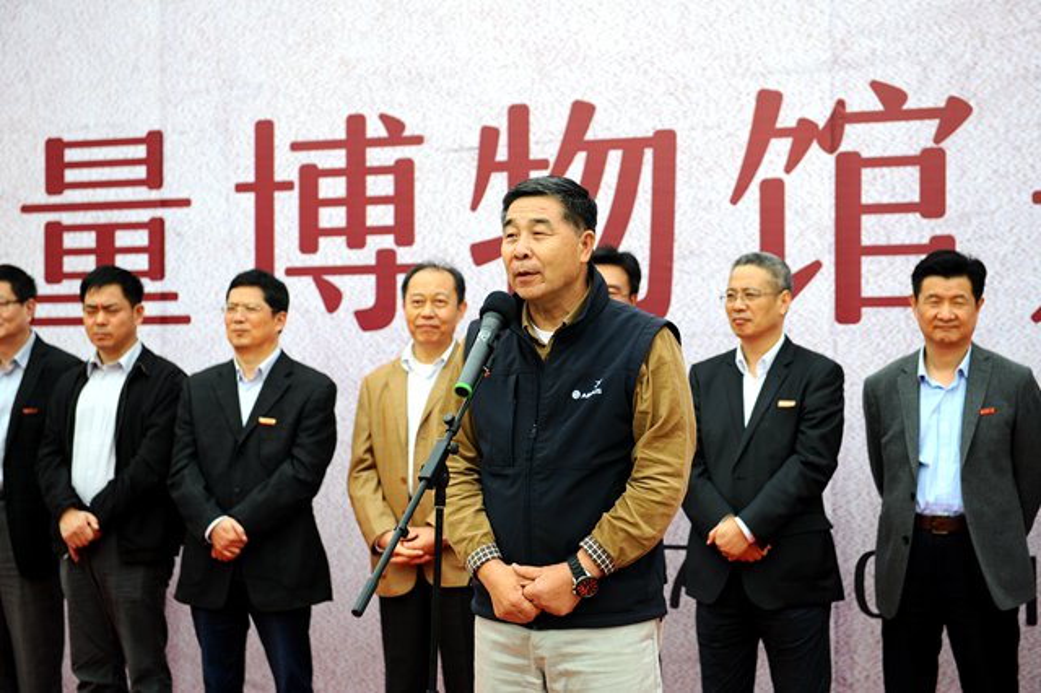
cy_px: 346
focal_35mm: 70
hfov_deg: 28.9
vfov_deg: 19.4
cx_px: 520
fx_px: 2023
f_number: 4
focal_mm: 70
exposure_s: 1/800
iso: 400
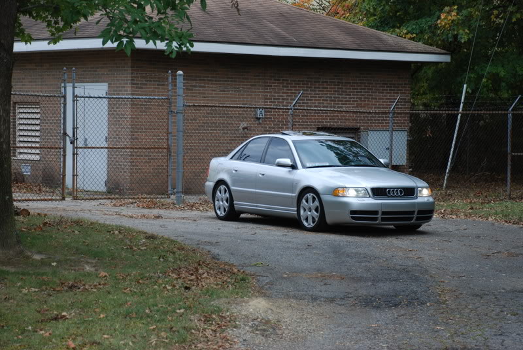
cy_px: 175
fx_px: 1528
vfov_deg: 13.1
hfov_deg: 19.4
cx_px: 262
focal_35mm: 105
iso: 220
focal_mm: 70
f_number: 5.6
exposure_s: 1/125
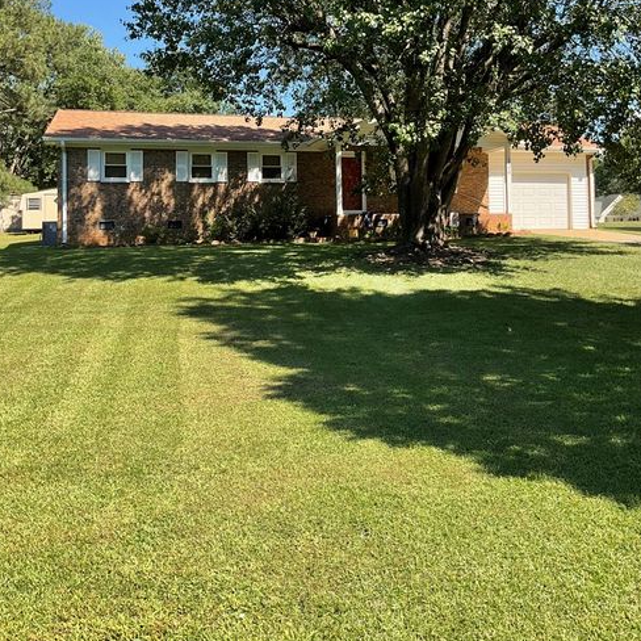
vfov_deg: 46.5
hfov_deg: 47.2
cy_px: 212
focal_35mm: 35
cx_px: 317
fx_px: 733
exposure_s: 1/642
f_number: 1.8
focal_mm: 3
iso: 25
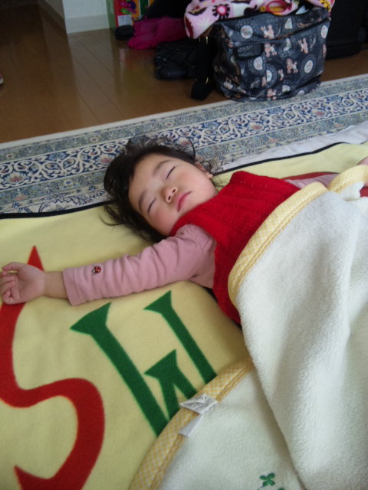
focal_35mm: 29
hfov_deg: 48.2
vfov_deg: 61.7
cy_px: 245
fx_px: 411
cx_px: 184
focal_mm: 4.82
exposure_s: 1/7.26
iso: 100
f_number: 2.8
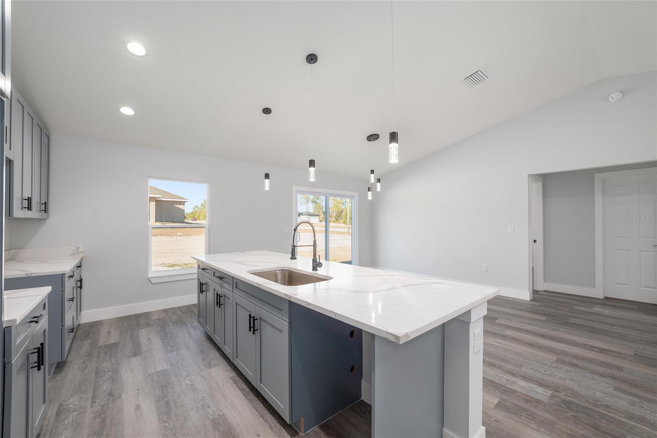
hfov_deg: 104.3
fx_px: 255
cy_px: 219
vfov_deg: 81.2
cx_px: 328
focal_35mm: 14
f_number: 7.1
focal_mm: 14
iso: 400
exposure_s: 1/15
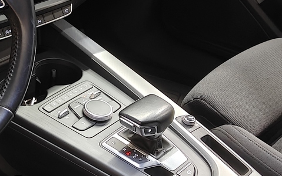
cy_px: 100
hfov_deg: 23.0
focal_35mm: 86
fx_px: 661
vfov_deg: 15.2
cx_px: -10
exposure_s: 1/33
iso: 160
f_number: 1.8
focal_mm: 5.59
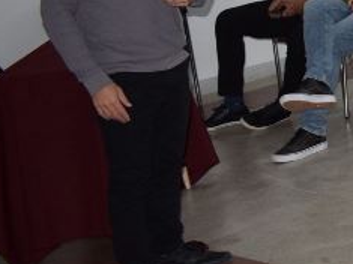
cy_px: -43
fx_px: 1152
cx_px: 762
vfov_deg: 12.8
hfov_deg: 13.9
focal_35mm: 113
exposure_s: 1/60
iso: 800
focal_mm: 18
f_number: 4
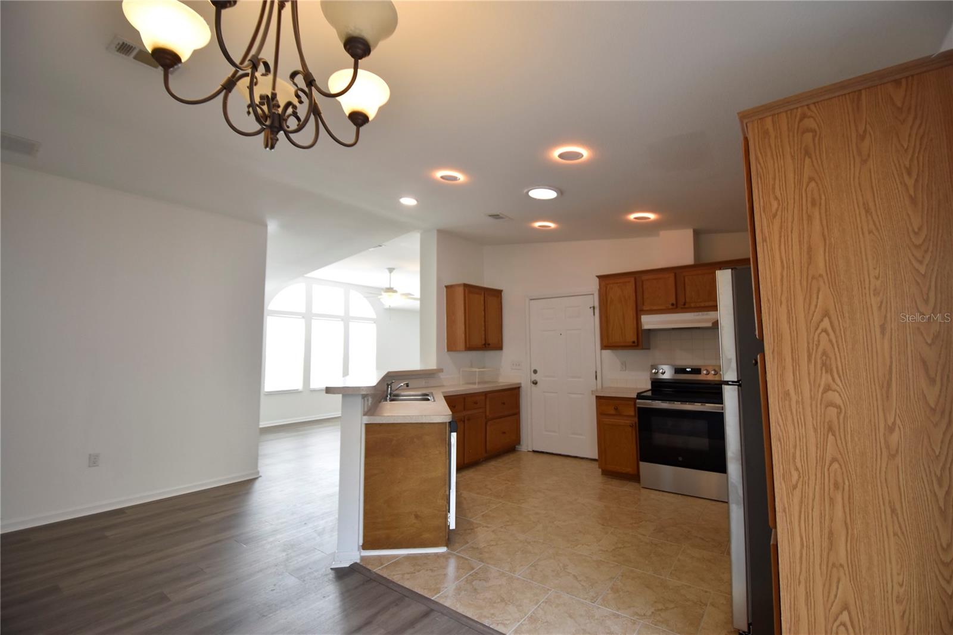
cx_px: 476
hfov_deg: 100.4
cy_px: 318
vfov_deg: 77.3
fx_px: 397
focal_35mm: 15
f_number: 4.5
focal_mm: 10
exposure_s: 1/80
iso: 400
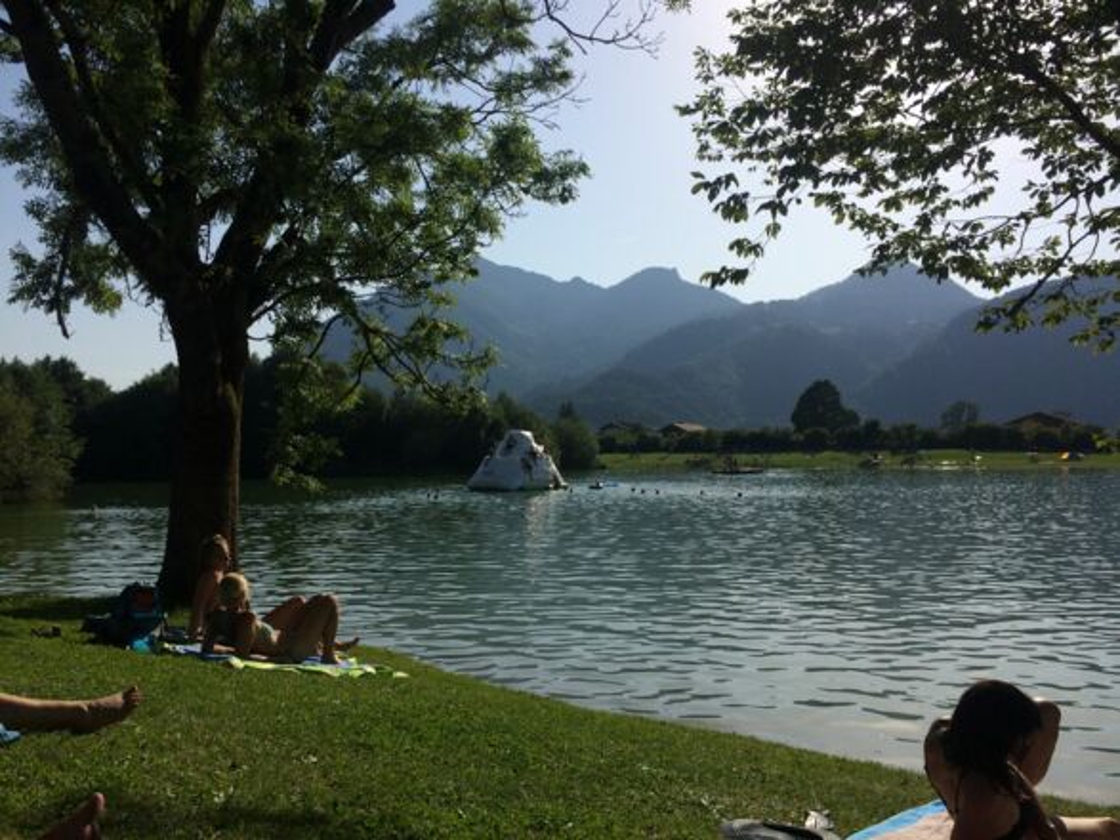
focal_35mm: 29
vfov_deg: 48.2
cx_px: 560
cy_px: 420
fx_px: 938
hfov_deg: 61.7
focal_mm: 4.15
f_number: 2.2
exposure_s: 1/4566
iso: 32
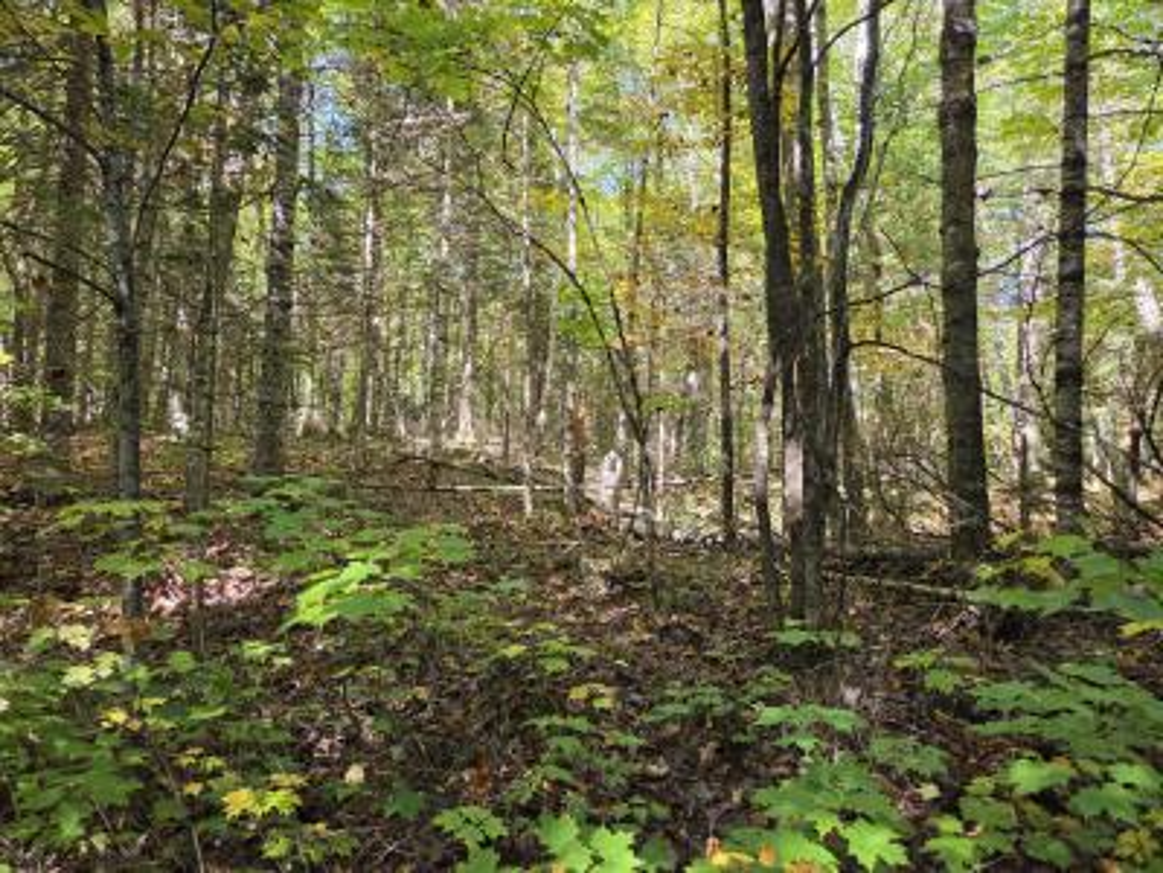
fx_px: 773
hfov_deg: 73.9
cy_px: 436
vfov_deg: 58.9
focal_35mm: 23
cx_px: 582
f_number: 1.8
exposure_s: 1/180
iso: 125
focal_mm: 5.4
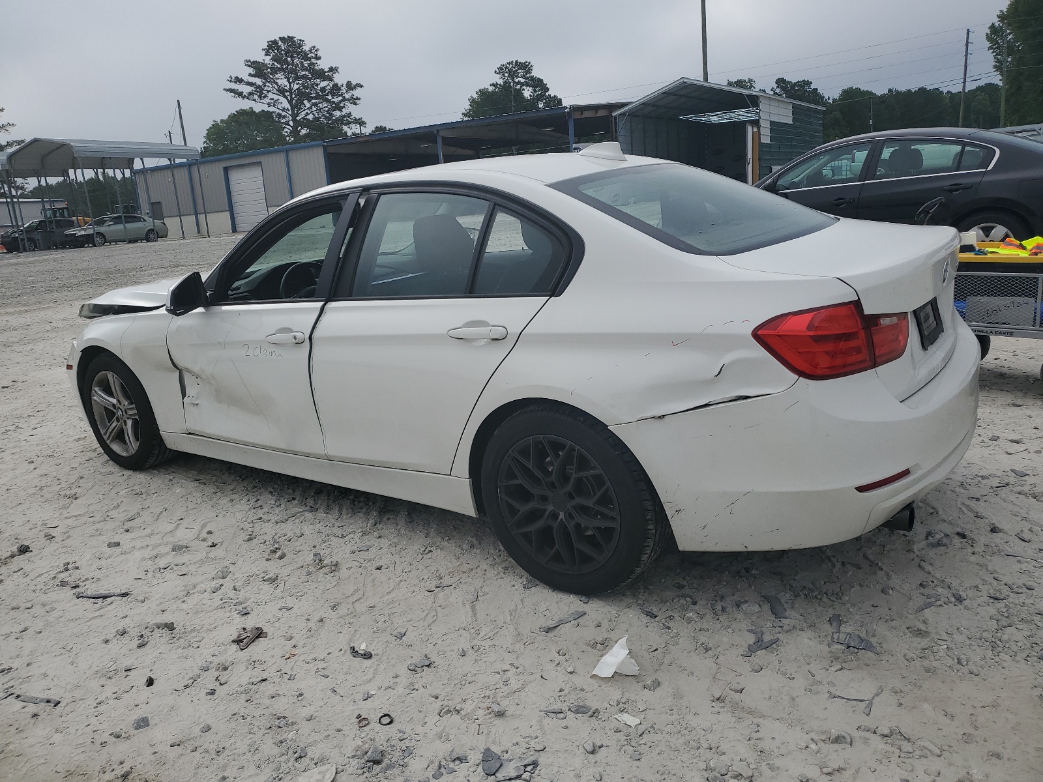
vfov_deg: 53.1
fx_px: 783
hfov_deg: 67.3
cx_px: 522
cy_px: 391
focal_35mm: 26
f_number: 1.5
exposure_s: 1/3333
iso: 50
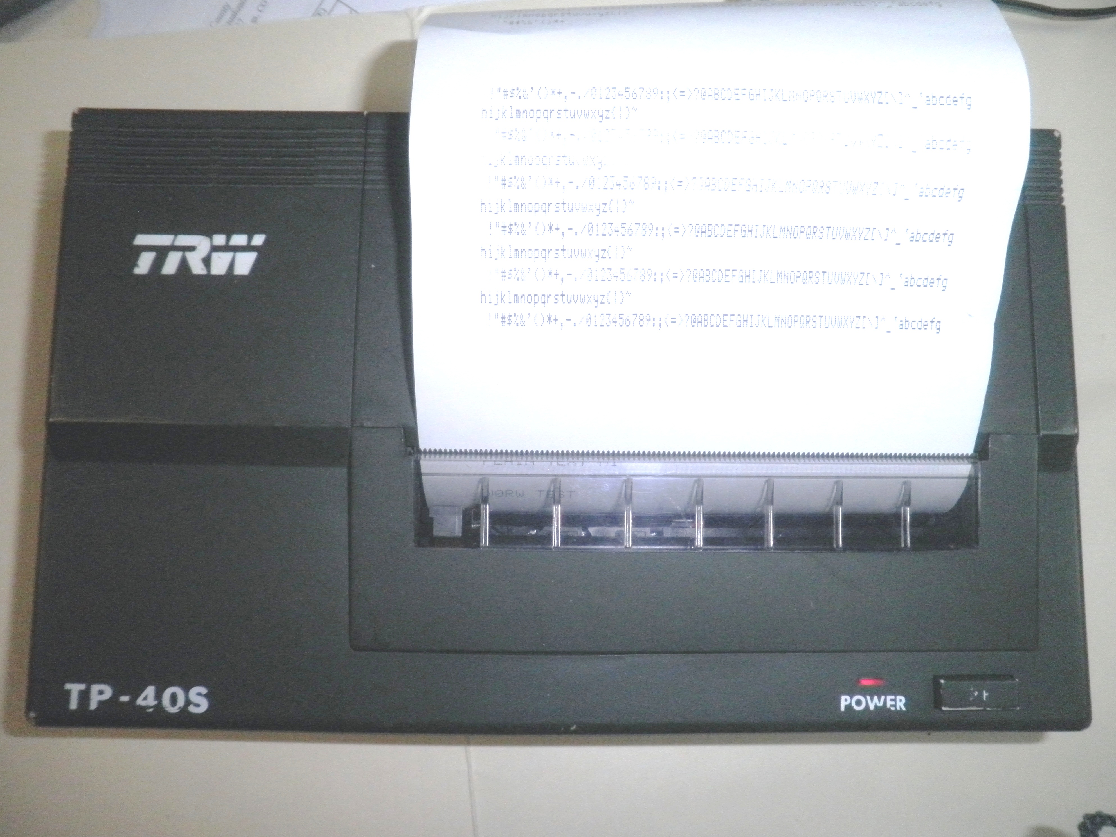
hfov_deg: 67.3
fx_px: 838
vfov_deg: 53.1
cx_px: 558
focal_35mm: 26
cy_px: 418
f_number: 7.8
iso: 160
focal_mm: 4.65
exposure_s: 1/30
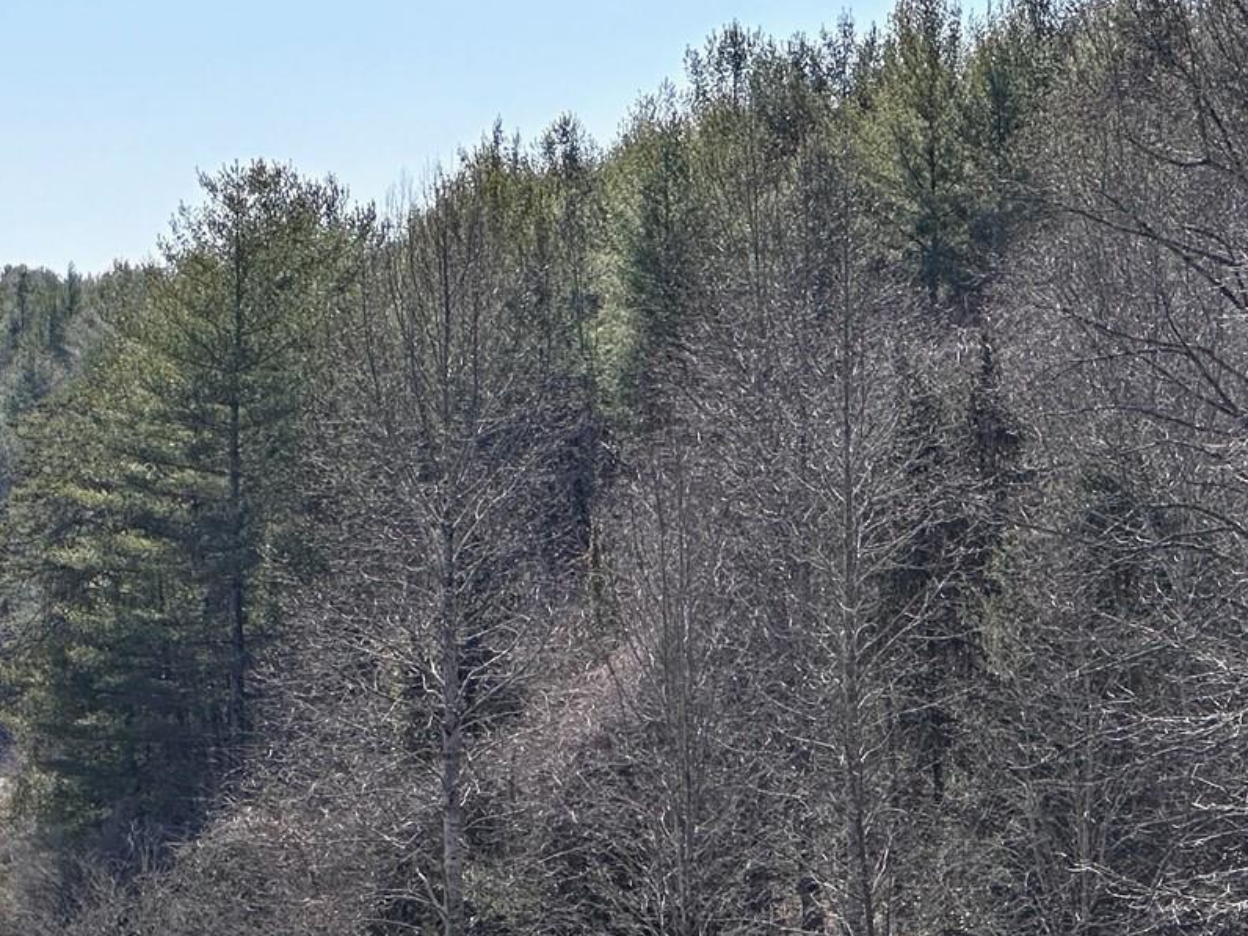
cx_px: 466
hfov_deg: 10.0
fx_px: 7138
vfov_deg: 7.5
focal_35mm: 198
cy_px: 748
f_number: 2.8
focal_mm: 9
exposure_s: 1/911
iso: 32
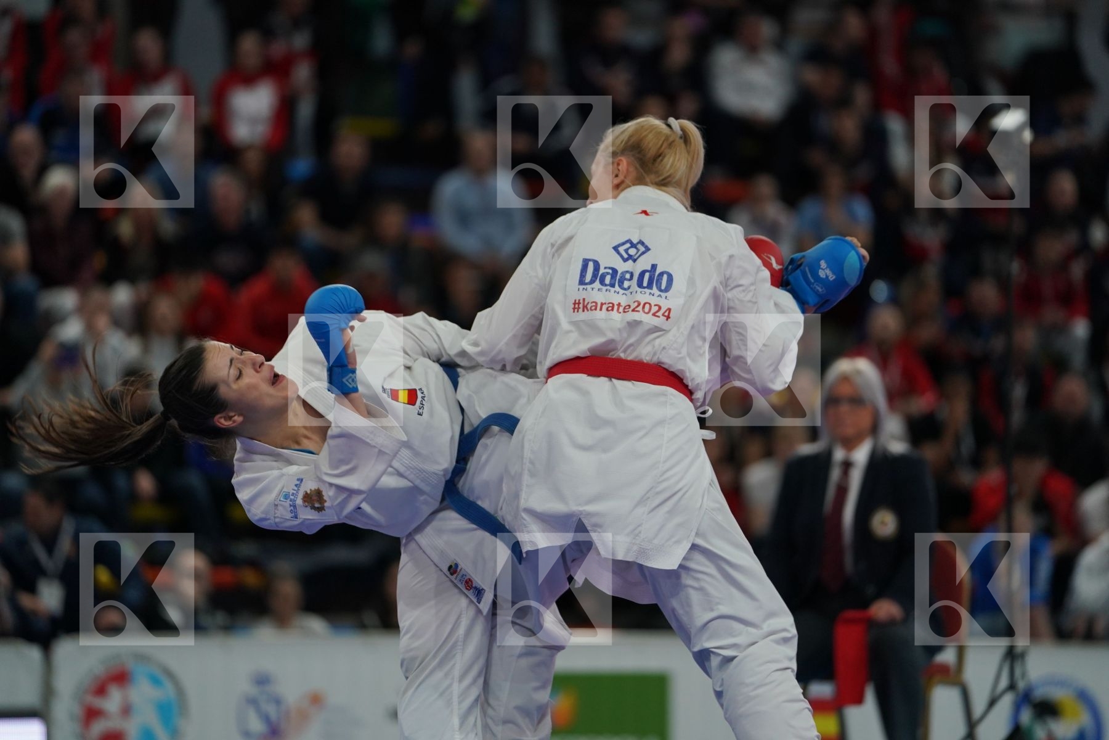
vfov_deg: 6.9
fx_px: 6161
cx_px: 554
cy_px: 370
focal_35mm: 200
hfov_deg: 10.3
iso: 1250
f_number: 2.8
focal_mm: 200
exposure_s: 1/1000
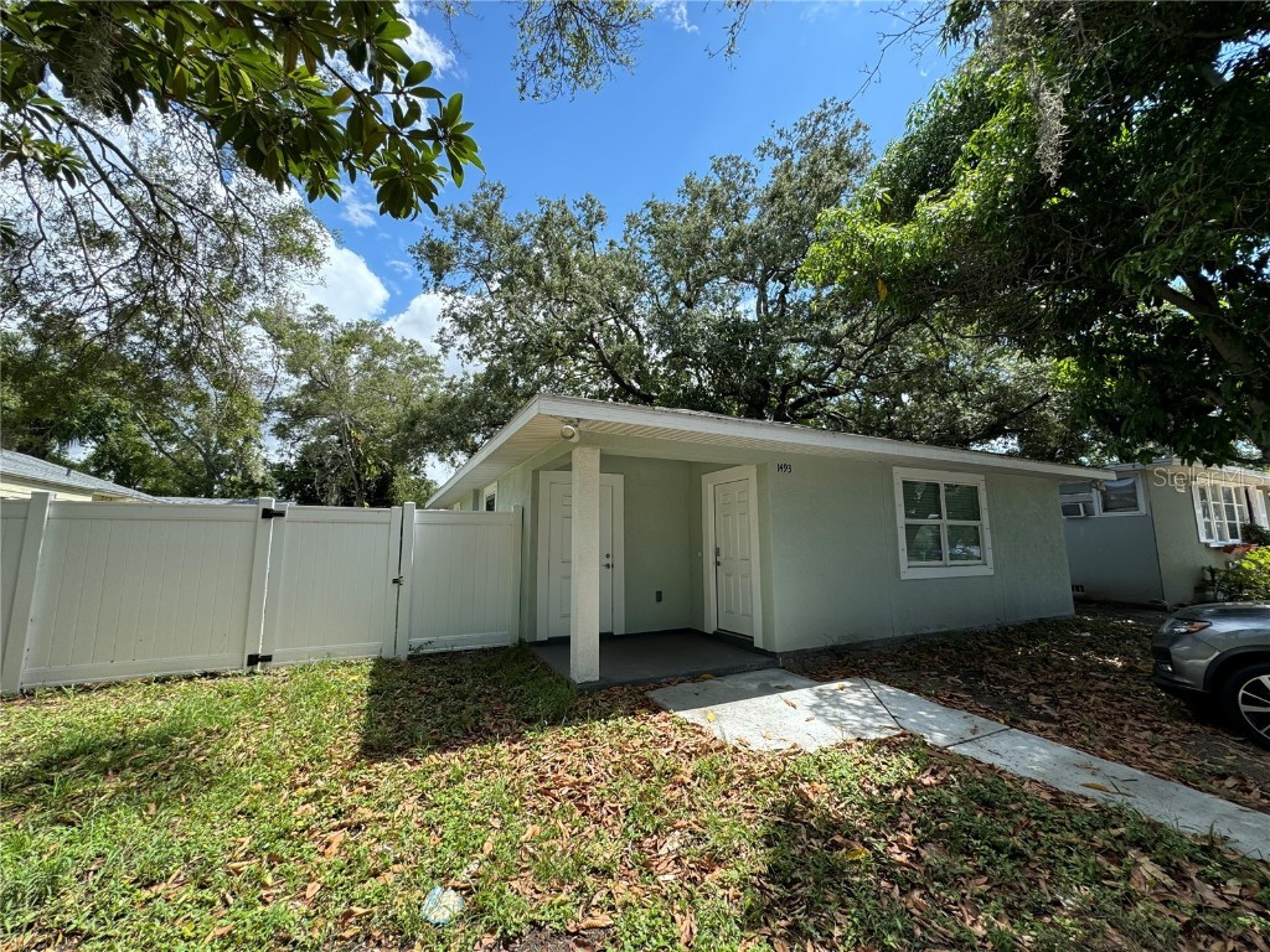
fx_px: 514
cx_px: 635
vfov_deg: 85.7
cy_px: 476
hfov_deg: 102.1
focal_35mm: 14
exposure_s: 1/591
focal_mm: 2.22
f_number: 2.2
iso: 40
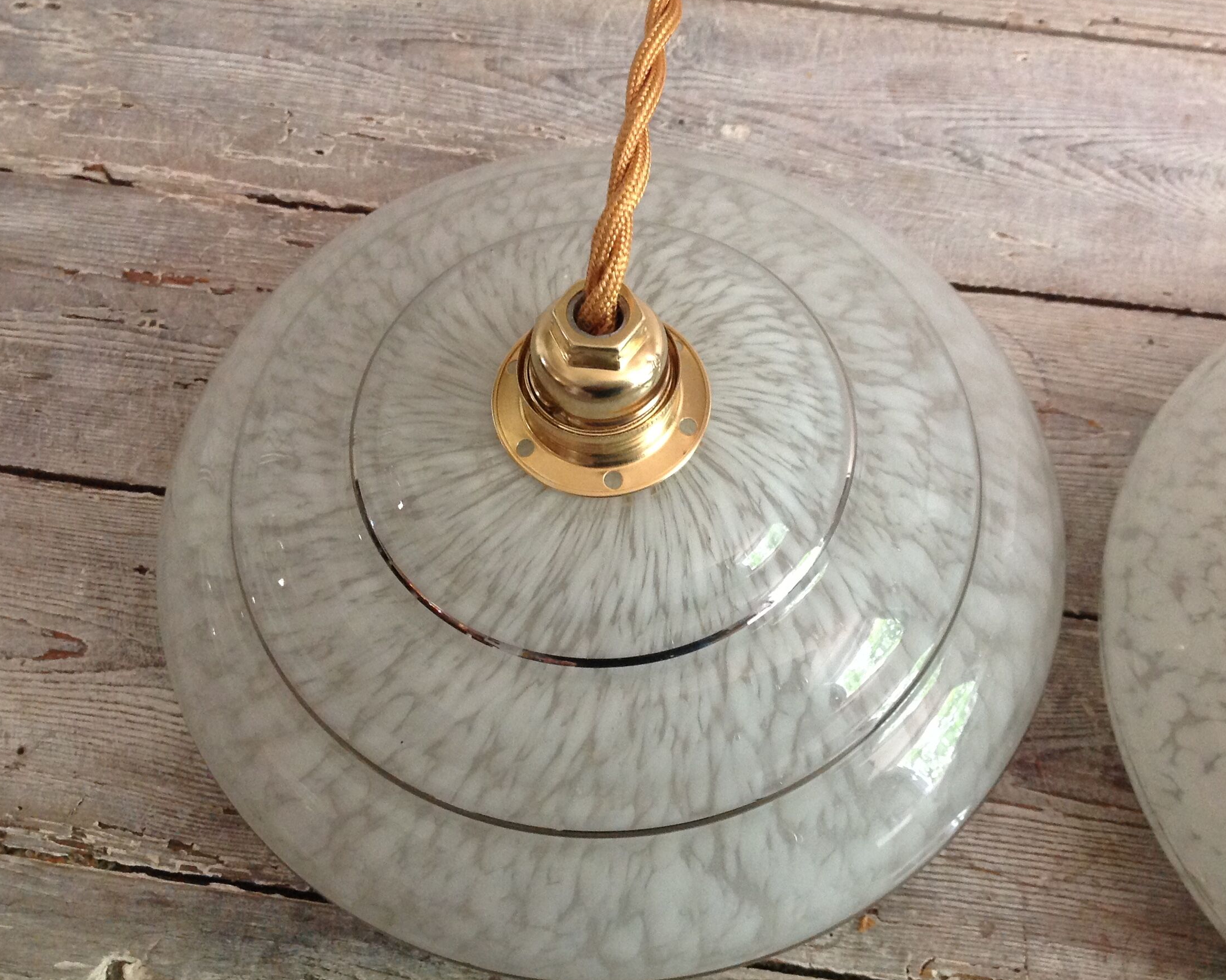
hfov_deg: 45.7
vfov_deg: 37.3
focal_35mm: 40
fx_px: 1451
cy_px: 511
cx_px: 680
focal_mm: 4.28
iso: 200
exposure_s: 1/15
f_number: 2.4
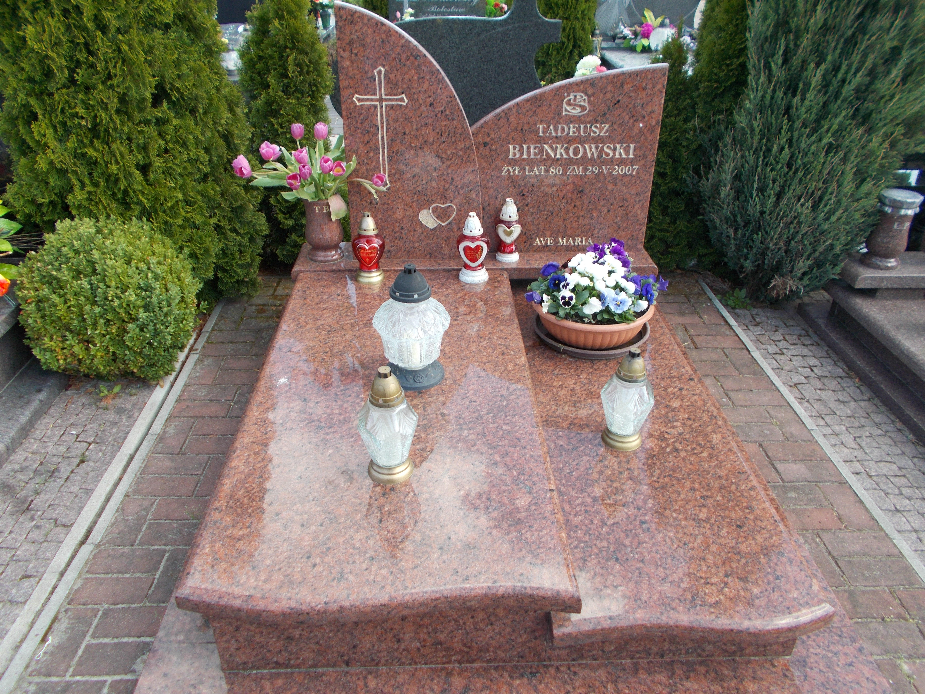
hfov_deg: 67.3
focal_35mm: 26
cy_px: 347
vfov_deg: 53.1
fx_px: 695
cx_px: 462
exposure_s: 1/160
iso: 80
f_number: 3.2
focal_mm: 4.6
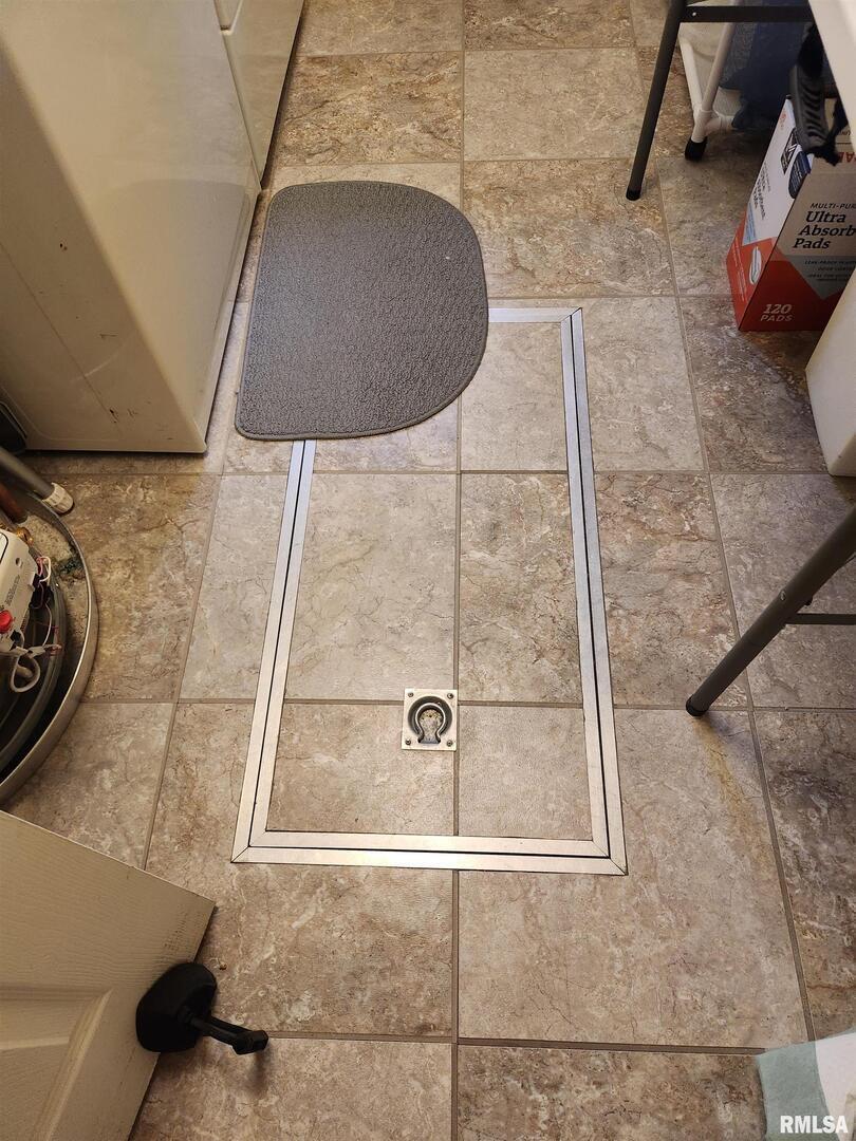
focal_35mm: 23
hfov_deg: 58.9
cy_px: 570
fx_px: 758
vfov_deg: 73.9
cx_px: 428
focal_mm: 5.4
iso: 500
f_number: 1.8
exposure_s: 1/120
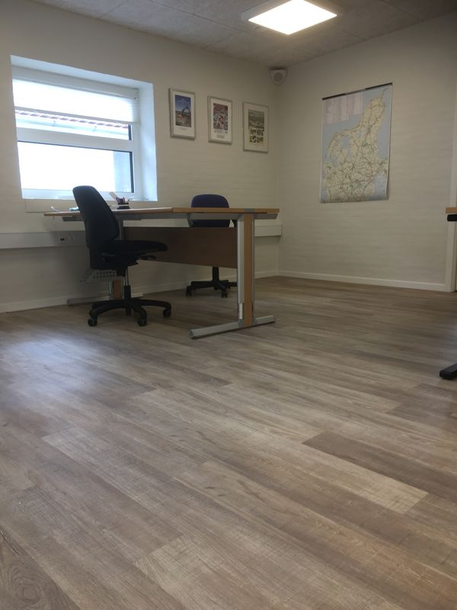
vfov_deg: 61.7
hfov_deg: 48.2
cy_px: 305
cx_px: 228
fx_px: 510
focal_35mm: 29
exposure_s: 1/50
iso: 25
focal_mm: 4.15
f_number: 2.2
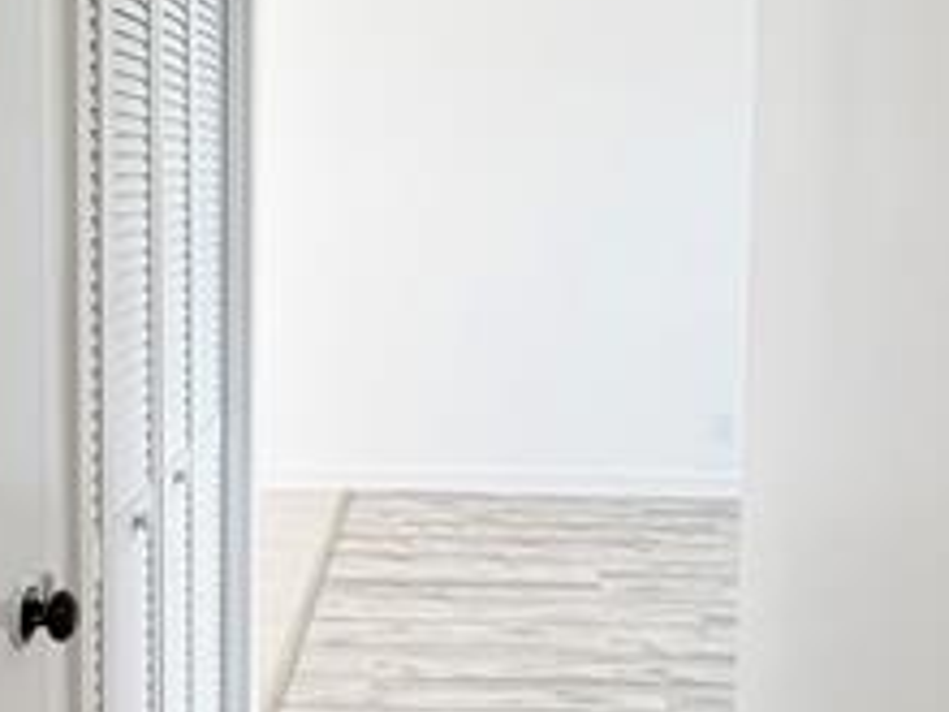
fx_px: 1398
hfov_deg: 37.4
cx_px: 418
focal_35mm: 51
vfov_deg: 28.4
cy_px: 259
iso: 100
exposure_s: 1/120
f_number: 2.2
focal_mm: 2.22
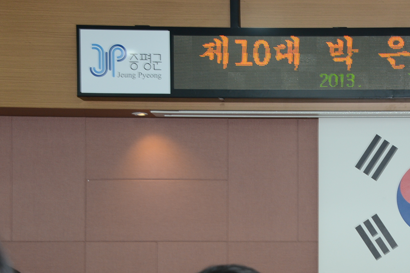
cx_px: 399
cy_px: 255
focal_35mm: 124
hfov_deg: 16.2
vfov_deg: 11.0
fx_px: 1411
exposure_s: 1/60
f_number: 7.1
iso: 800
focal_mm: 62
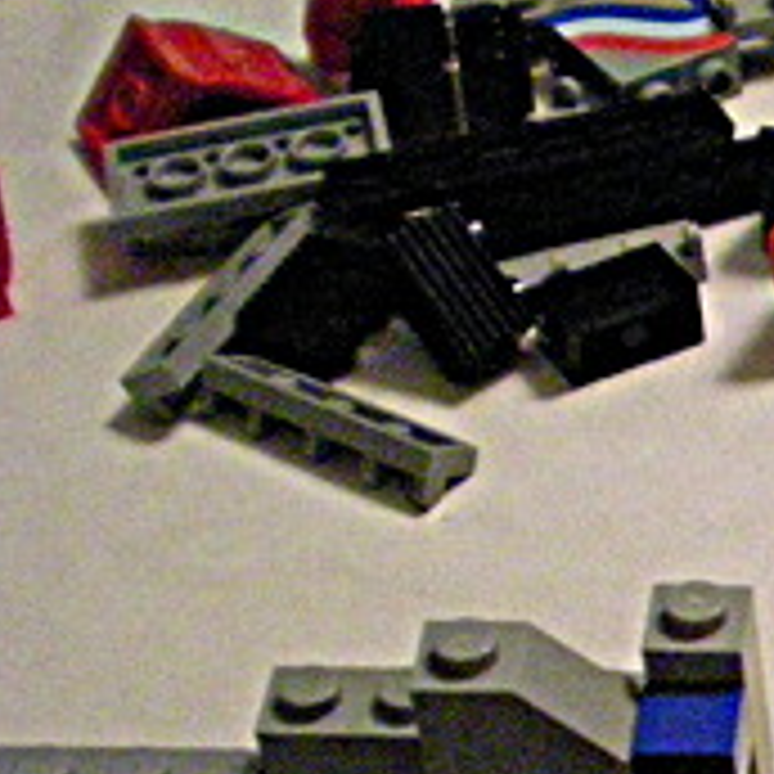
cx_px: 1431
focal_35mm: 125
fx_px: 3162
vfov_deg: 13.6
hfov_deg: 12.6
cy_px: 922
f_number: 3.1
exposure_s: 1/51.5
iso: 800
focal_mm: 6.3
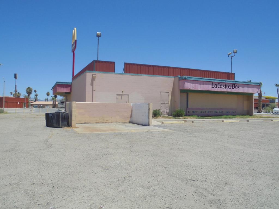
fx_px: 234
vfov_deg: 48.2
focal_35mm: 29
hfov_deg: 61.7
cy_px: 104
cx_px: 140
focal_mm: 5.3
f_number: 11.8
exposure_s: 1/125
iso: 100
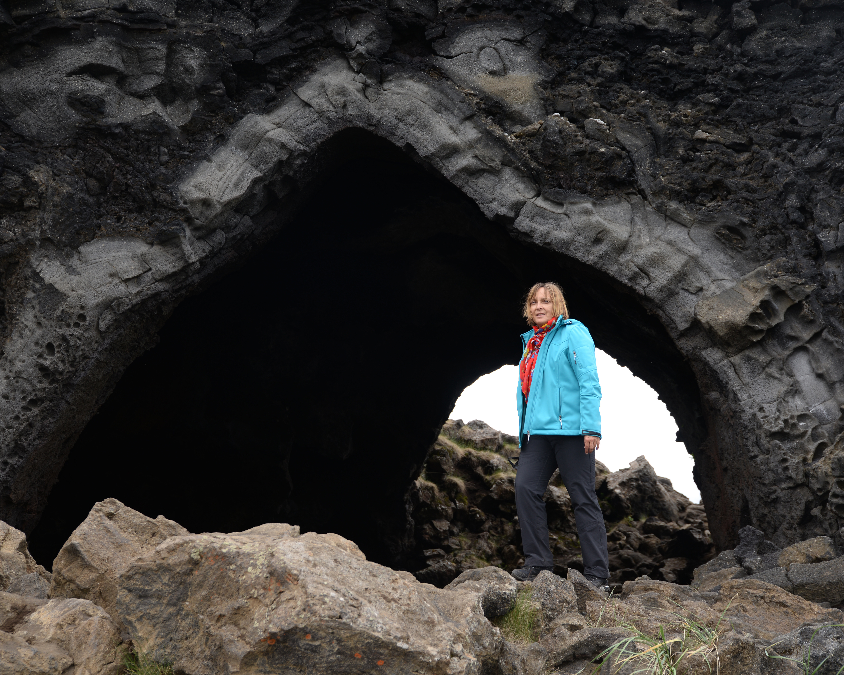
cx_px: 390
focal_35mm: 59
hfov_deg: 31.9
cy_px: 340
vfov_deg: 25.8
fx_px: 1474
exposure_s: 1/125
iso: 100
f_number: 4
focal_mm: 52
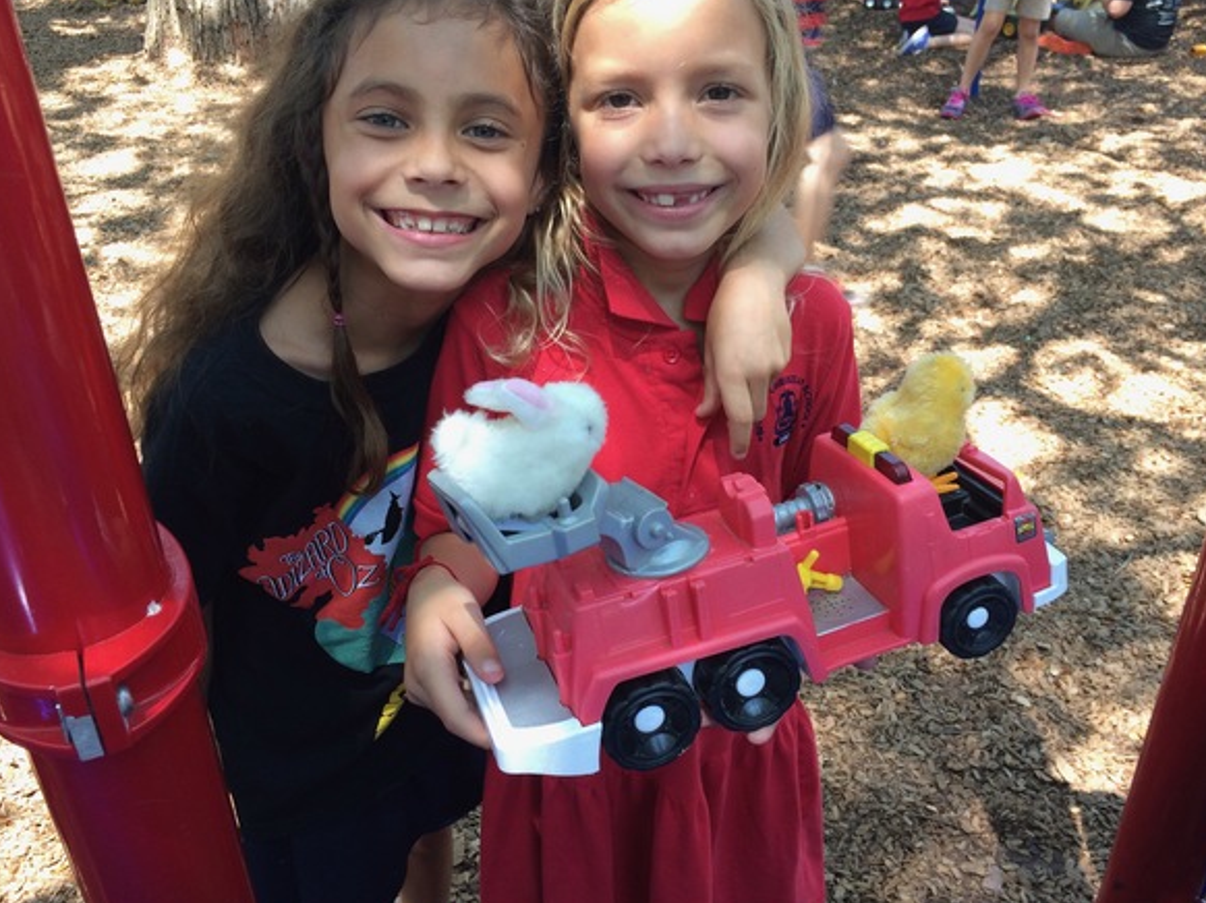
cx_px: 638
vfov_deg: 42.9
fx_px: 1149
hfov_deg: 55.3
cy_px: 435
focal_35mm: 33
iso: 50
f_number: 2.2
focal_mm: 4.12
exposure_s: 1/120
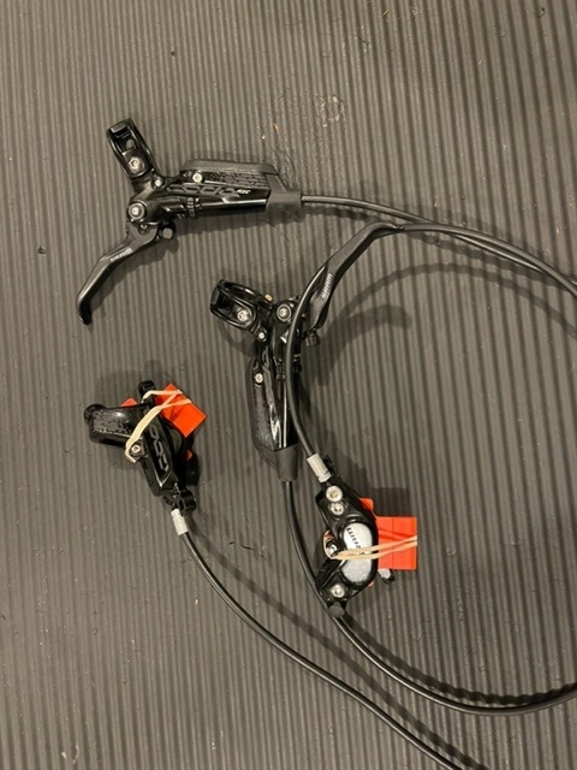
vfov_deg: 67.3
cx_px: 288
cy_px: 385
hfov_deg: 53.1
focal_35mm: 26
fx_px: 578
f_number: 1.6
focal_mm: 5.1
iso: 800
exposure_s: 1/30
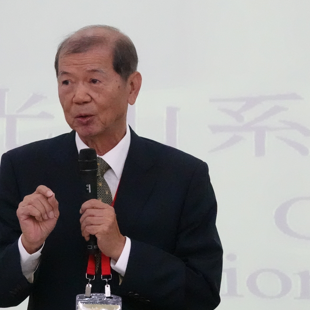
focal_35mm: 506
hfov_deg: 3.5
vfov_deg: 3.5
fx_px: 5127
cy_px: 139
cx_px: 177
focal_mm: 93.9
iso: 6400
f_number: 4
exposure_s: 1/500
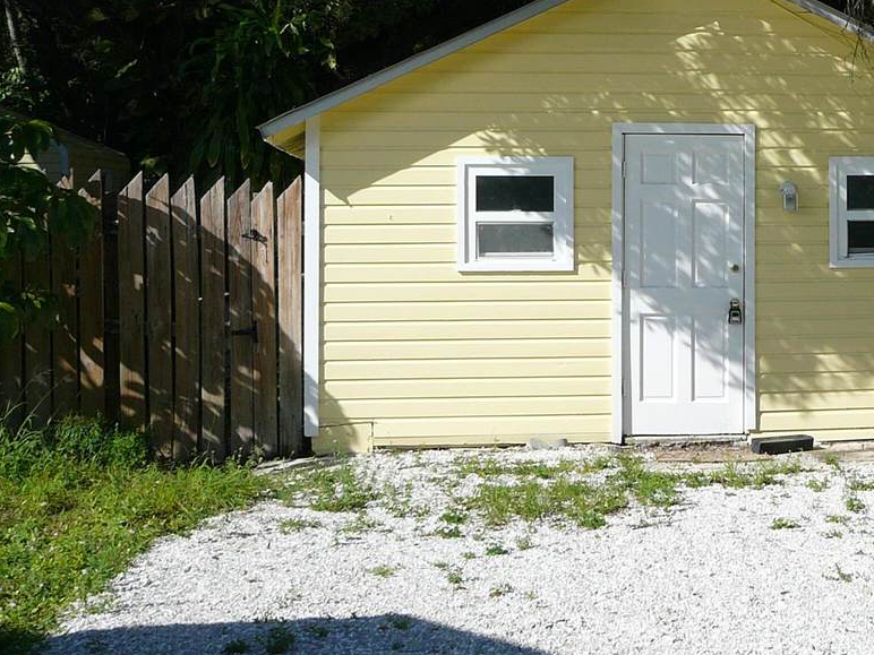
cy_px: 225
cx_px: 711
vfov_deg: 25.1
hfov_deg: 32.2
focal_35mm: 58
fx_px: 1464
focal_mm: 5.2
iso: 80
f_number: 5
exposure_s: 1/500
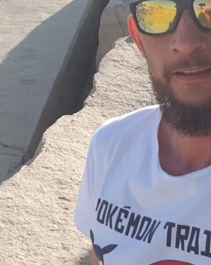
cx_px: 103
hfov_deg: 29.1
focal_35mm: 52
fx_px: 406
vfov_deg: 35.6
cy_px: 84
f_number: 1.7
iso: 40
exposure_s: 1/1100
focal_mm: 3
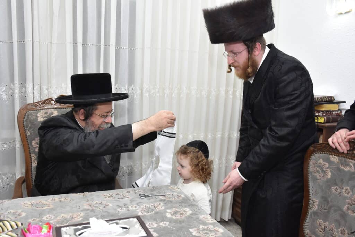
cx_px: 178
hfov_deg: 57.2
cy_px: 118
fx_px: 325
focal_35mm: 33
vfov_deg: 40.0
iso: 1000
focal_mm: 22
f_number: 5.6
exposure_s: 1/125
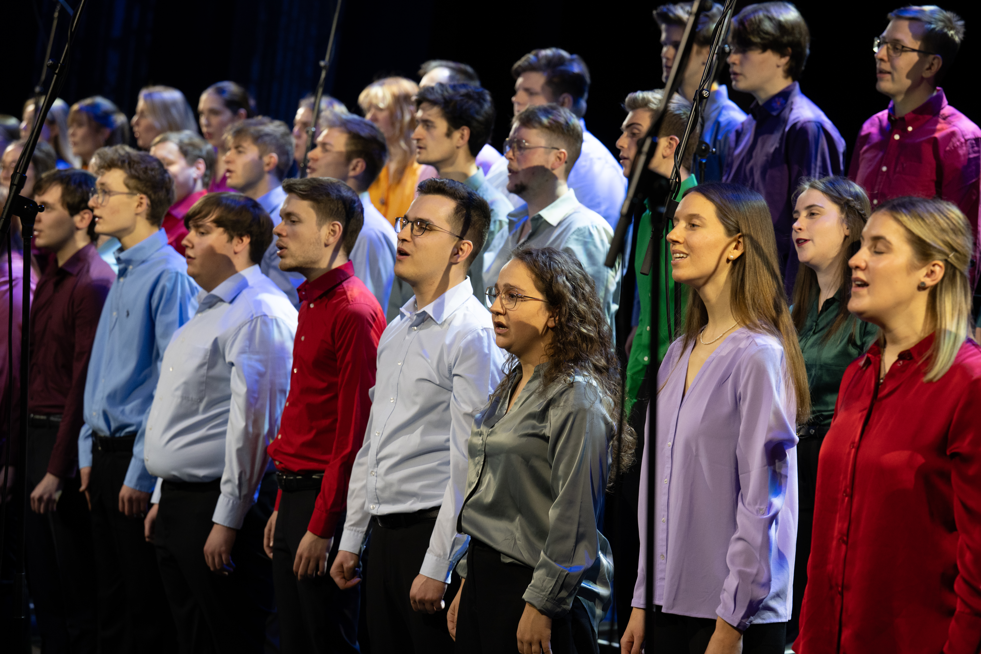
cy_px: 327
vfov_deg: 11.8
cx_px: 514
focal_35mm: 116
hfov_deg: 17.6
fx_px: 3161
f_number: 4.5
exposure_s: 1/160
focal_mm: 110
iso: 1000
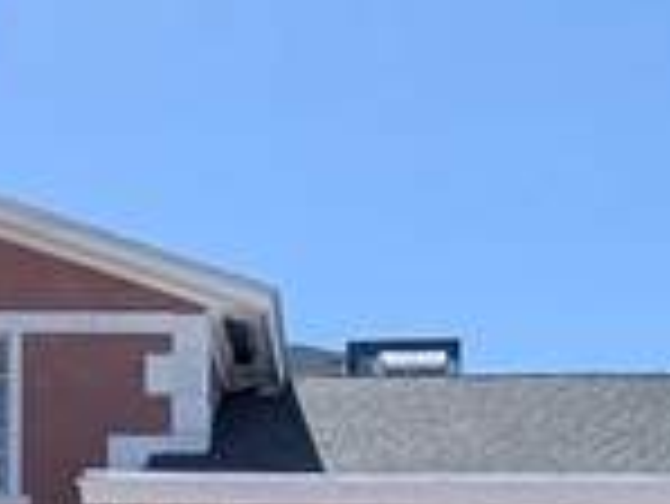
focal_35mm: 82
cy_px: 675
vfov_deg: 16.9
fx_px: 1588
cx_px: 299
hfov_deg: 23.8
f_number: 1.7
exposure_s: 1/3448
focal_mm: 2.02
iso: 56
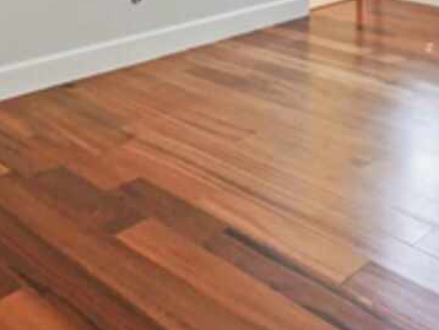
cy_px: -136
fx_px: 635
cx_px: 313
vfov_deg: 24.2
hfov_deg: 37.5
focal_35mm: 50
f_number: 4
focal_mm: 7
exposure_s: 1/60
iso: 1000
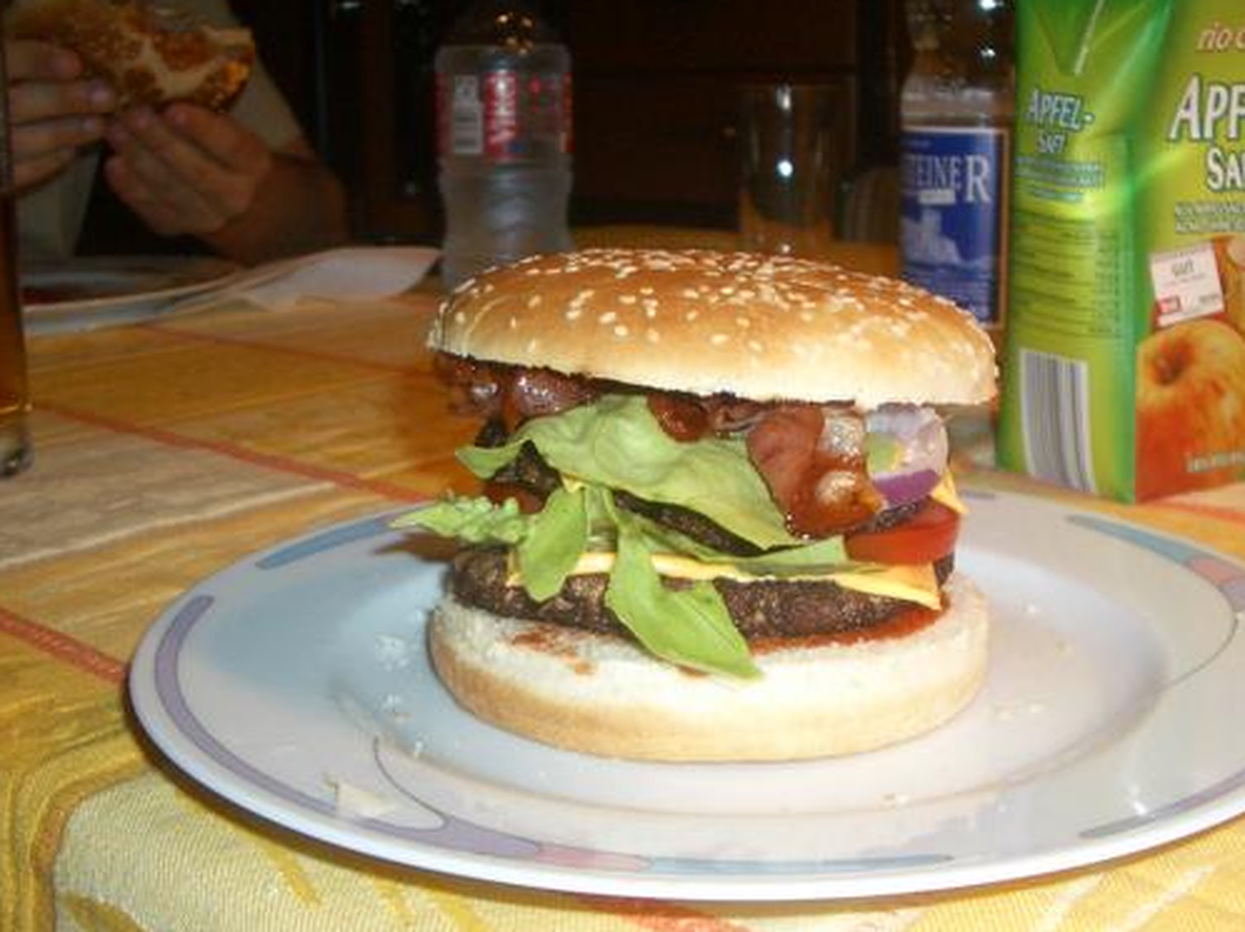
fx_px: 1618
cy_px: 512
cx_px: 695
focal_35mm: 45
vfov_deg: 32.1
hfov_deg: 42.0
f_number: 2.6
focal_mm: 5.8
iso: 100
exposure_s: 1/60
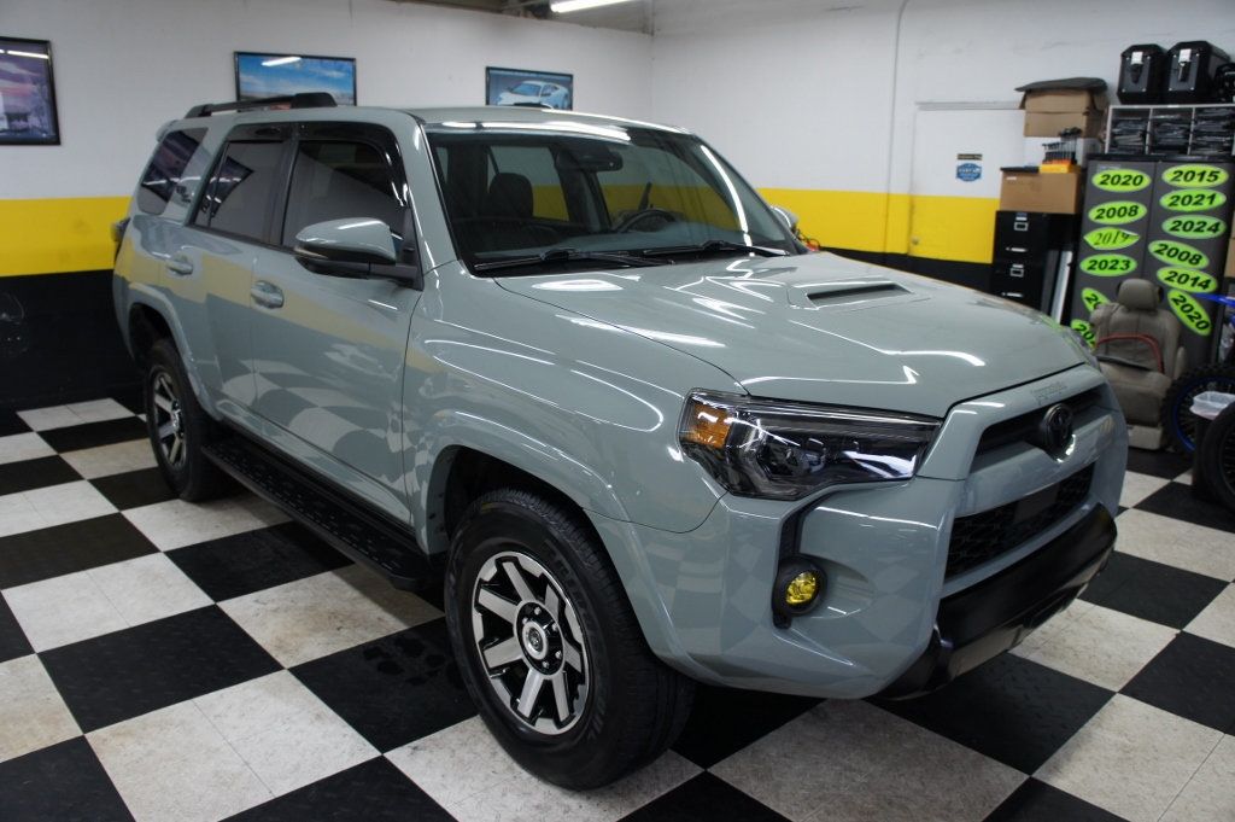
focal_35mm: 27
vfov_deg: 47.9
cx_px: 618
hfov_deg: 67.4
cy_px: 411
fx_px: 925
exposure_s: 1/30
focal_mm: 18
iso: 200
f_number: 3.5
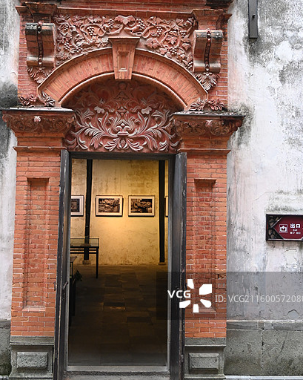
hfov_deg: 33.3
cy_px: 157
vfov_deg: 40.9
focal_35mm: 45
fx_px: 506
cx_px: 124
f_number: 3.8
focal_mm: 20.5
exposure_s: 1/125
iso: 1100
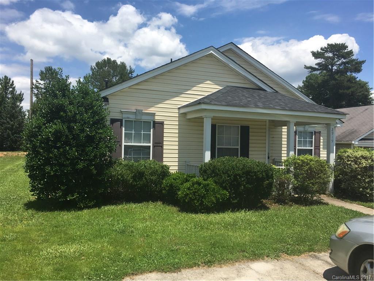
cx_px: 187
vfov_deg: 48.2
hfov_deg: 61.7
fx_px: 313
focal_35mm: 29
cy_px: 140
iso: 25
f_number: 2.2
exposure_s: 1/1876
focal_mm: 4.15
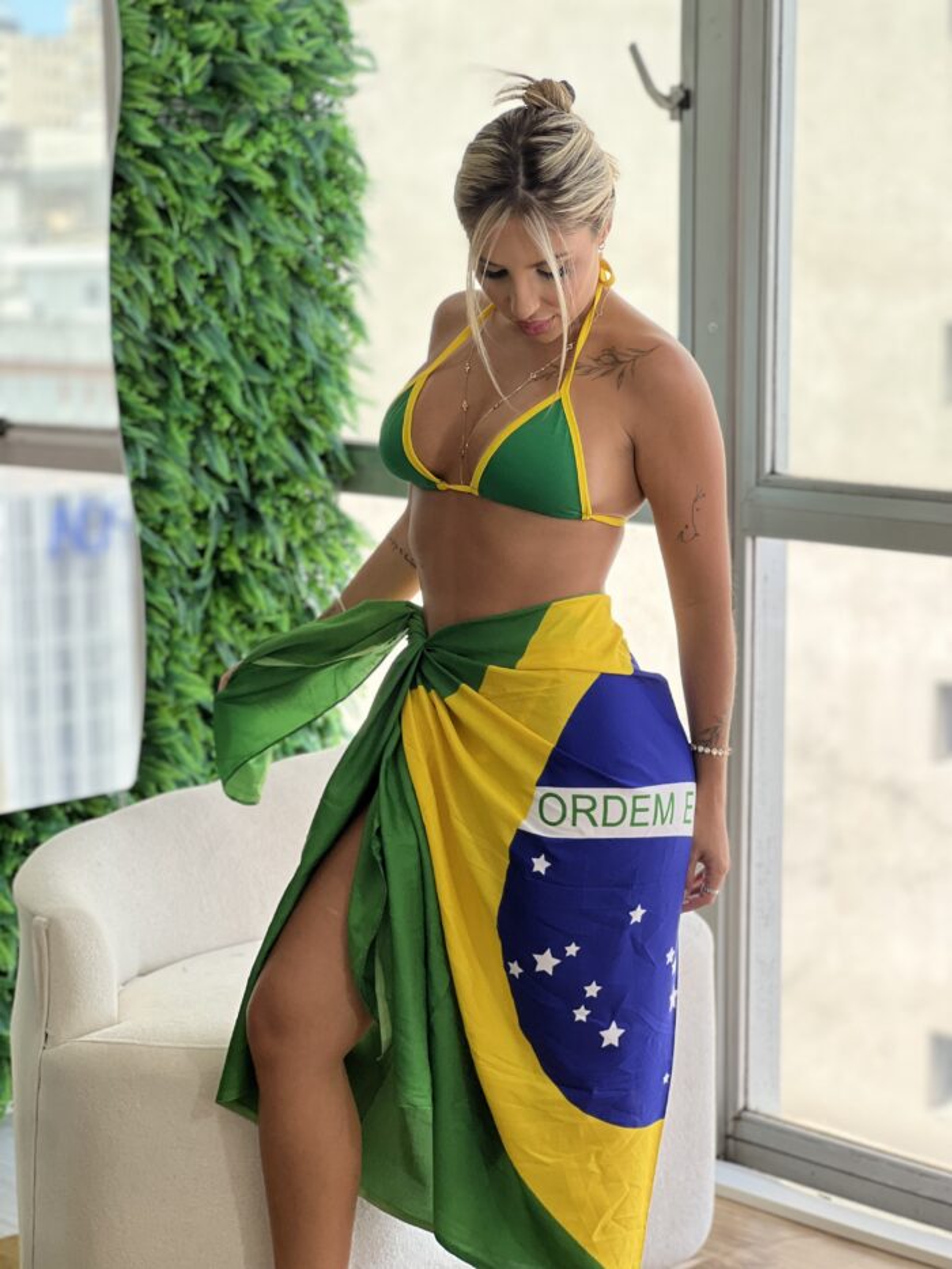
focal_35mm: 77
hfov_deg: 19.1
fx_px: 2823
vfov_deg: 25.3
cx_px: 476
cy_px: 634
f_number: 2.8
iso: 50
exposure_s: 1/120
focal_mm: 9
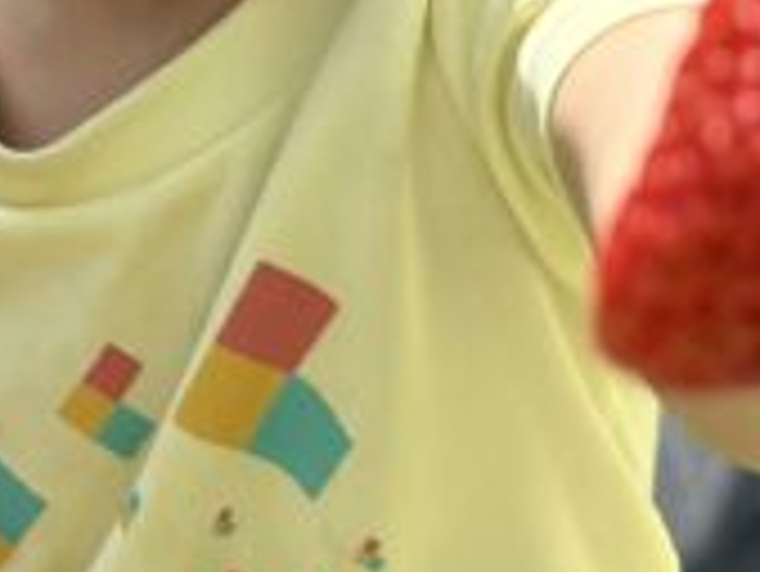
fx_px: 2395
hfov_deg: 17.5
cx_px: -31
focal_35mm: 109
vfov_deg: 13.2
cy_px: -162
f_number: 1.78
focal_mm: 6.86
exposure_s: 1/2732
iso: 80
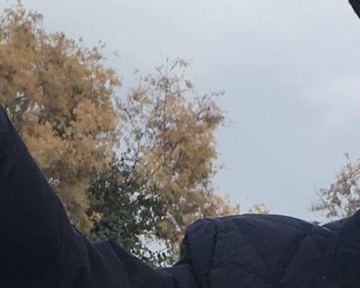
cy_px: 540
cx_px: 89
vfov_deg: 8.0
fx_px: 1970
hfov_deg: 10.4
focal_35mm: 185
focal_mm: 4.15
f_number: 2.2
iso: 25
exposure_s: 1/610
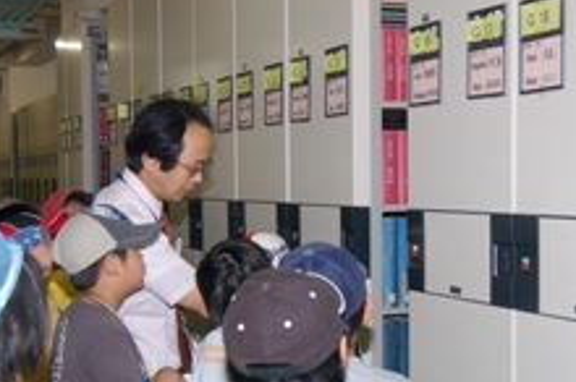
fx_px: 1134
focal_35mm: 71
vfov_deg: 19.1
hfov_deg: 28.5
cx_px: 288
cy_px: 232
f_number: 4
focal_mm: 26
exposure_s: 1/60
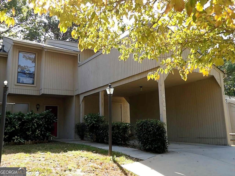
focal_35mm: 33
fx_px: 224
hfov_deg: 55.4
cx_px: 118
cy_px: 88
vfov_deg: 42.9
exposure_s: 1/141
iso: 100
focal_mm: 5.9
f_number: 3.6
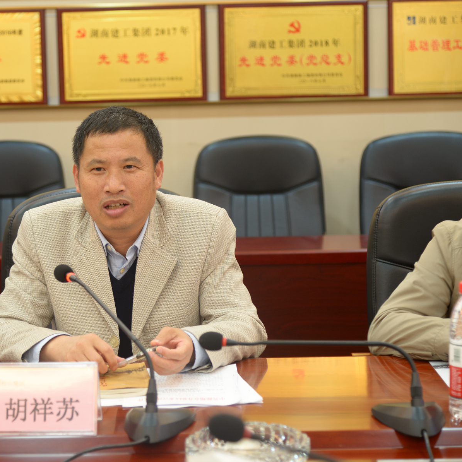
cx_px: 155
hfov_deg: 18.1
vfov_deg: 18.1
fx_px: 1450
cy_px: 232
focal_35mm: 96
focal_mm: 75
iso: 400
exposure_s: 1/20
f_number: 4
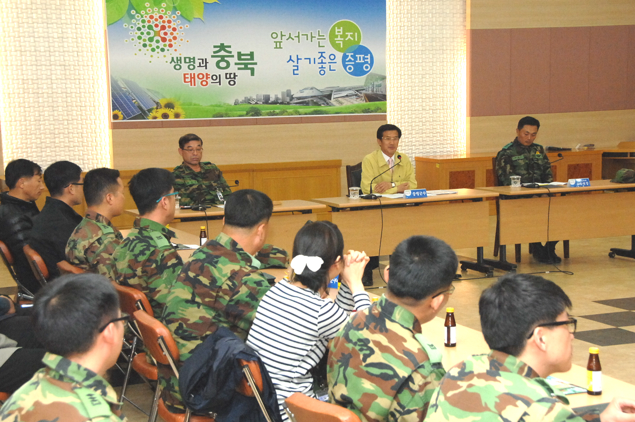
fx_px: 1163
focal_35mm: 66
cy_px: 211
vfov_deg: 20.6
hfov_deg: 30.5
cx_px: 318
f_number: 6.7
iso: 800
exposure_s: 1/60
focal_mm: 44
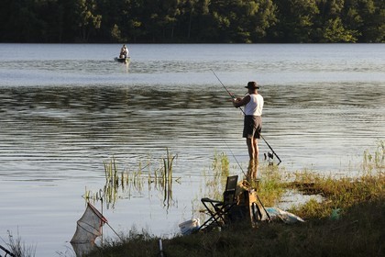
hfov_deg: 14.7
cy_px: 128
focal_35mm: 140
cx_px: 192
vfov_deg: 9.8
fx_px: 1497
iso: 400
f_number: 13
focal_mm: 140
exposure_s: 1/250
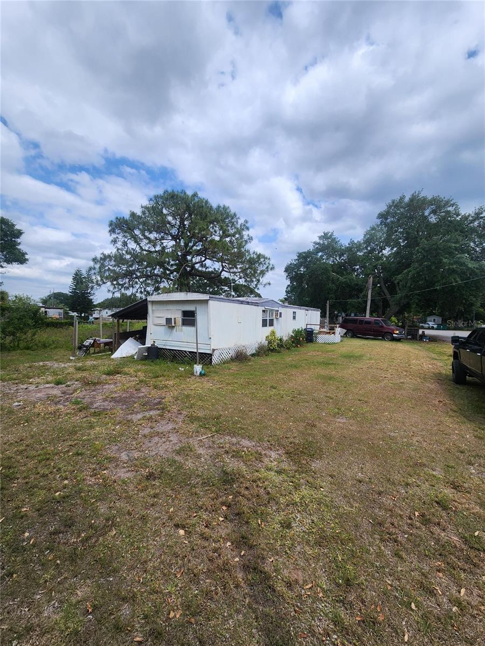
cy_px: 323
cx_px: 242
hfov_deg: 89.9
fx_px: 243
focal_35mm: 13
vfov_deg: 106.2
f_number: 2.2
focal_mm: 2.2
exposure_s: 1/2198
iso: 50
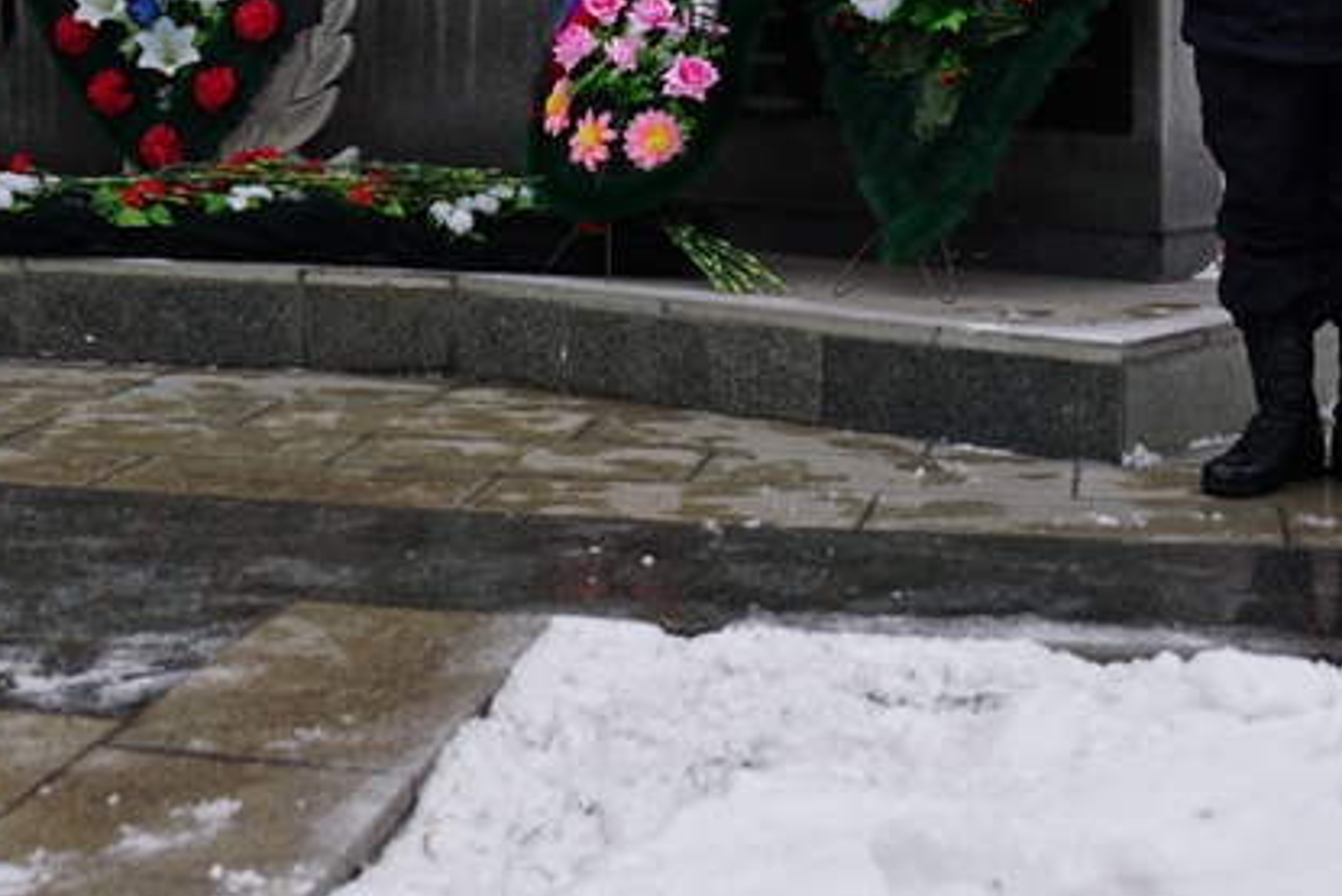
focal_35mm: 74
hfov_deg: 27.0
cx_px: 372
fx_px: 2759
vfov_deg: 17.7
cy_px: -147
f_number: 4.5
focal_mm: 20
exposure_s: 1/80
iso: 100
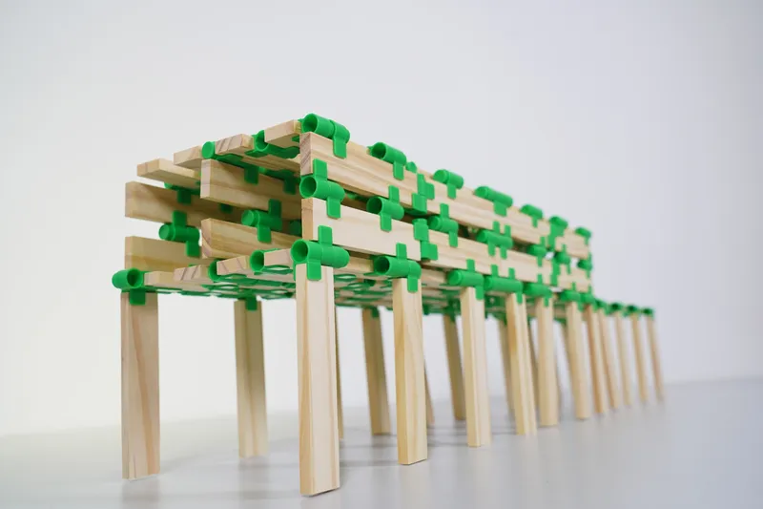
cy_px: 254
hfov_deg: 58.7
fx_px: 678
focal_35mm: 32
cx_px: 382
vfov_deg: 41.1
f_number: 5.6
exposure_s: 1/100
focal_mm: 32
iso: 800
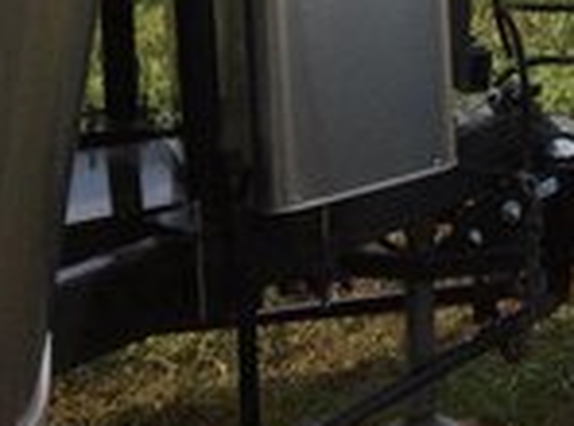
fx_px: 1917
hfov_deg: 16.1
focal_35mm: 116
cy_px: -228
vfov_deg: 12.1
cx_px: 752
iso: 32
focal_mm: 3.3
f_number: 2.4
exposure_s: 1/1121
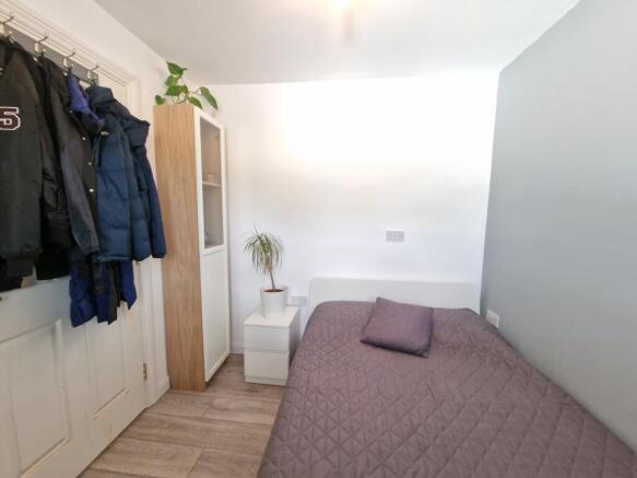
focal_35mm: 13
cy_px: 239
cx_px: 318
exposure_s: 1/50
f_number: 2.2
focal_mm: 2.2
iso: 400
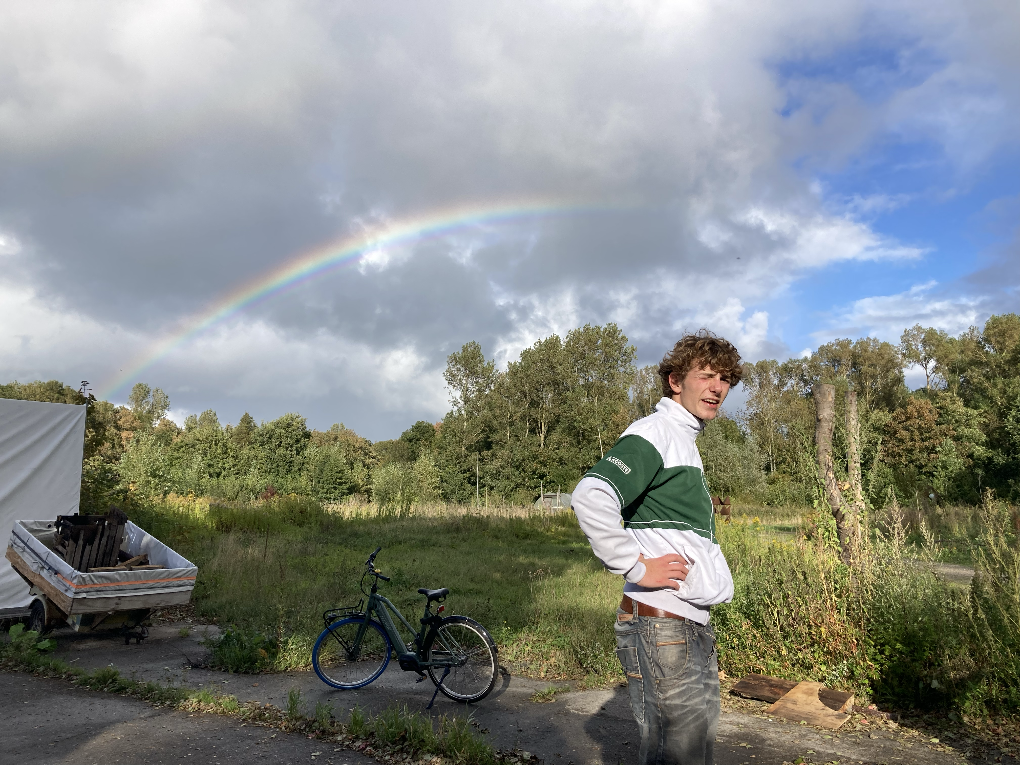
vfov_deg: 49.7
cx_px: 510
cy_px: 382
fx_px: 825
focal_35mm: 28
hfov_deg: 63.4
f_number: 1.8
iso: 20
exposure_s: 1/2000
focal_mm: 3.99
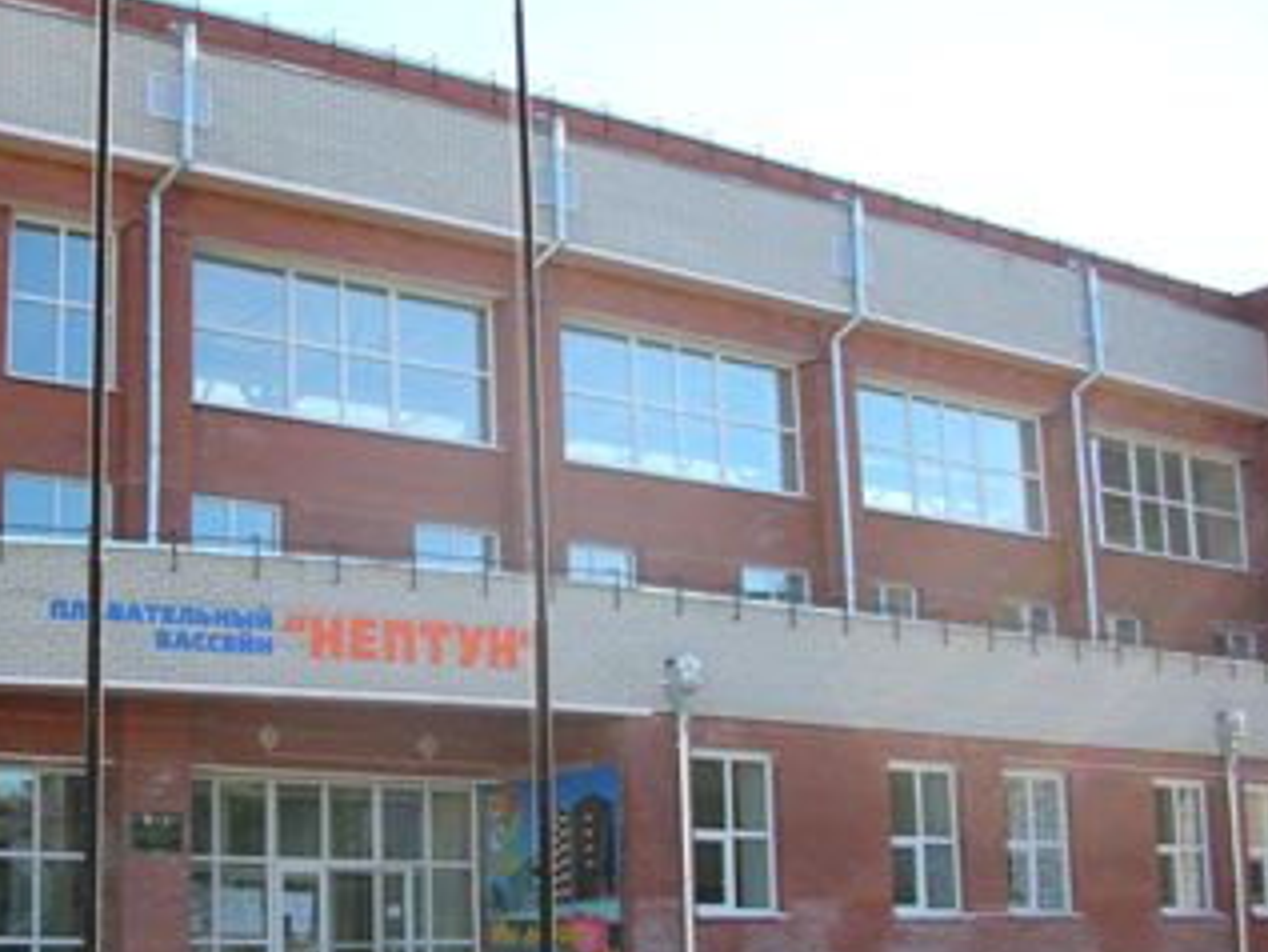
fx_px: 1942
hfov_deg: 35.5
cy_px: 700
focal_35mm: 53
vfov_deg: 27.2
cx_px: 336
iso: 50
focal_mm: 5.8
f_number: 2.8
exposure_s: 1/277
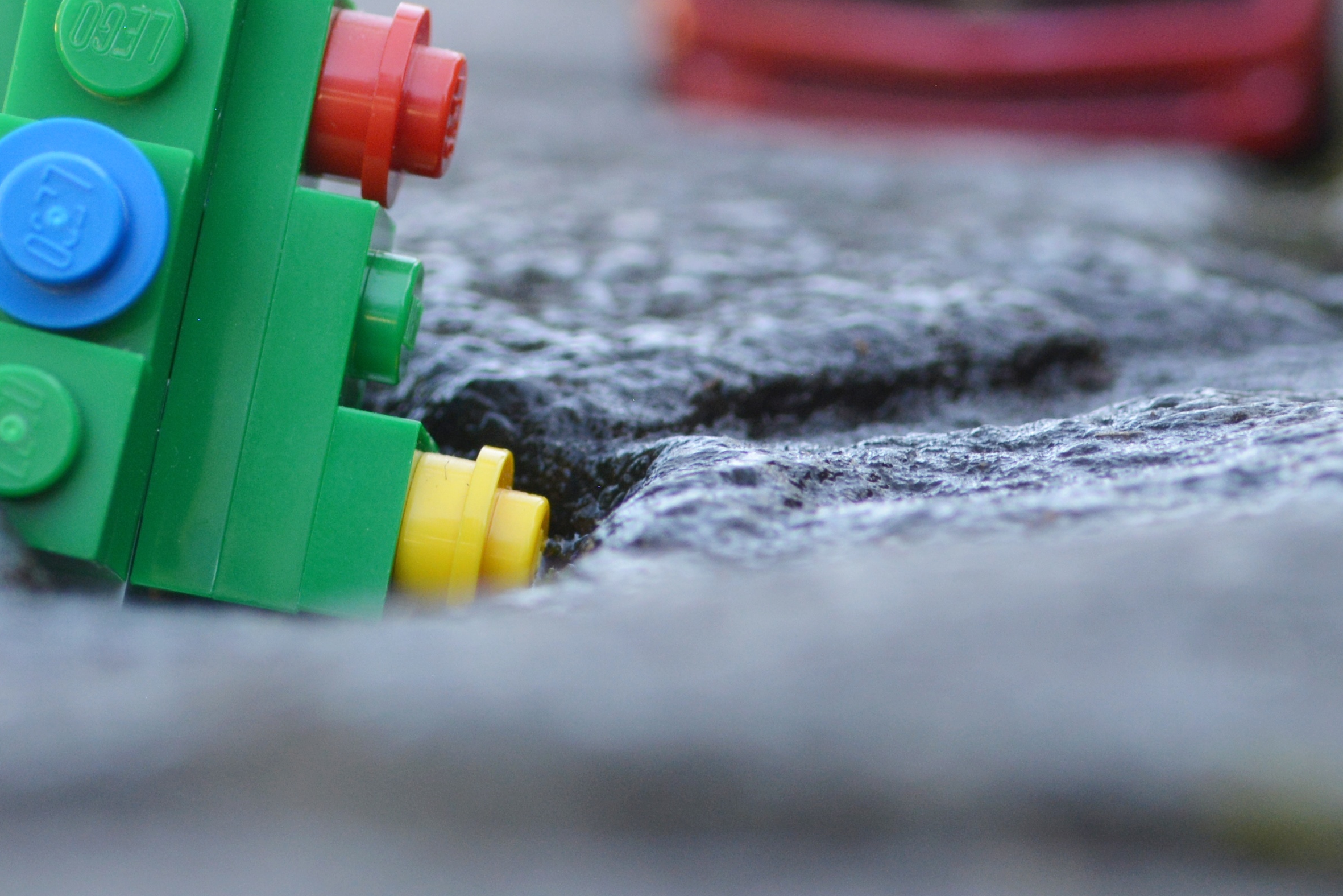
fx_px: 14213
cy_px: -157
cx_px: 254
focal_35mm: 381
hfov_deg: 5.4
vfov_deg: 3.6
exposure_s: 1/125
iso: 400
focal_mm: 100
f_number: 8
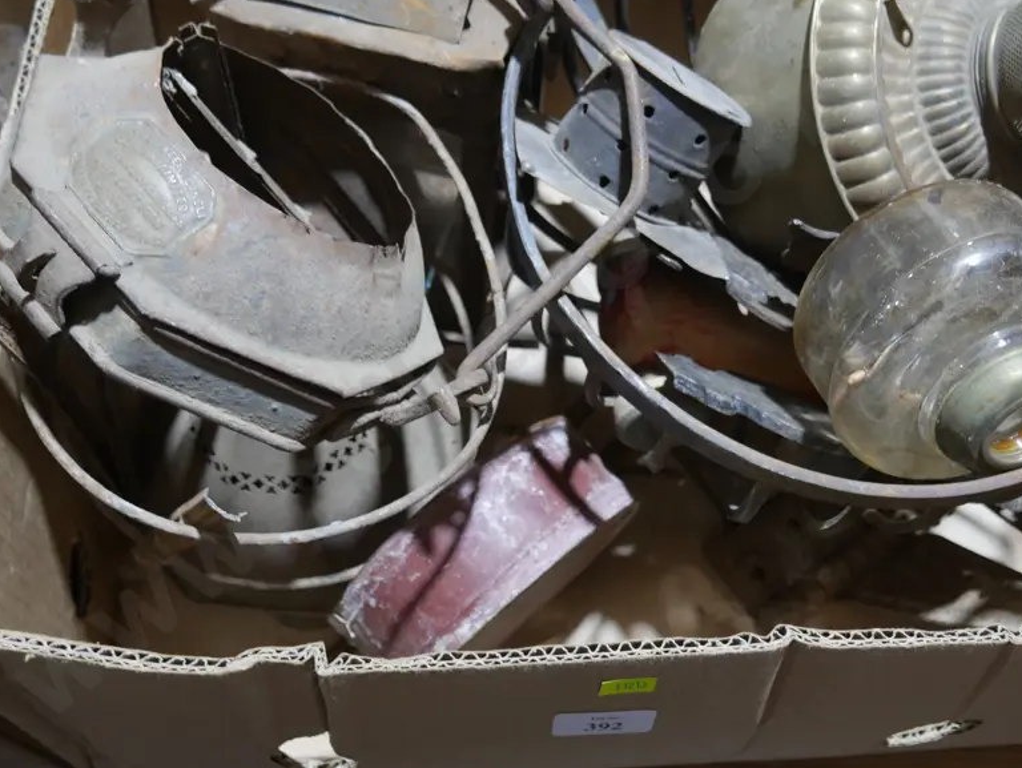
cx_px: 571
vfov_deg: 35.8
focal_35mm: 40
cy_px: 291
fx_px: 1182
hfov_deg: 46.7
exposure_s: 1/60
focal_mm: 15
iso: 500
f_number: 3.6
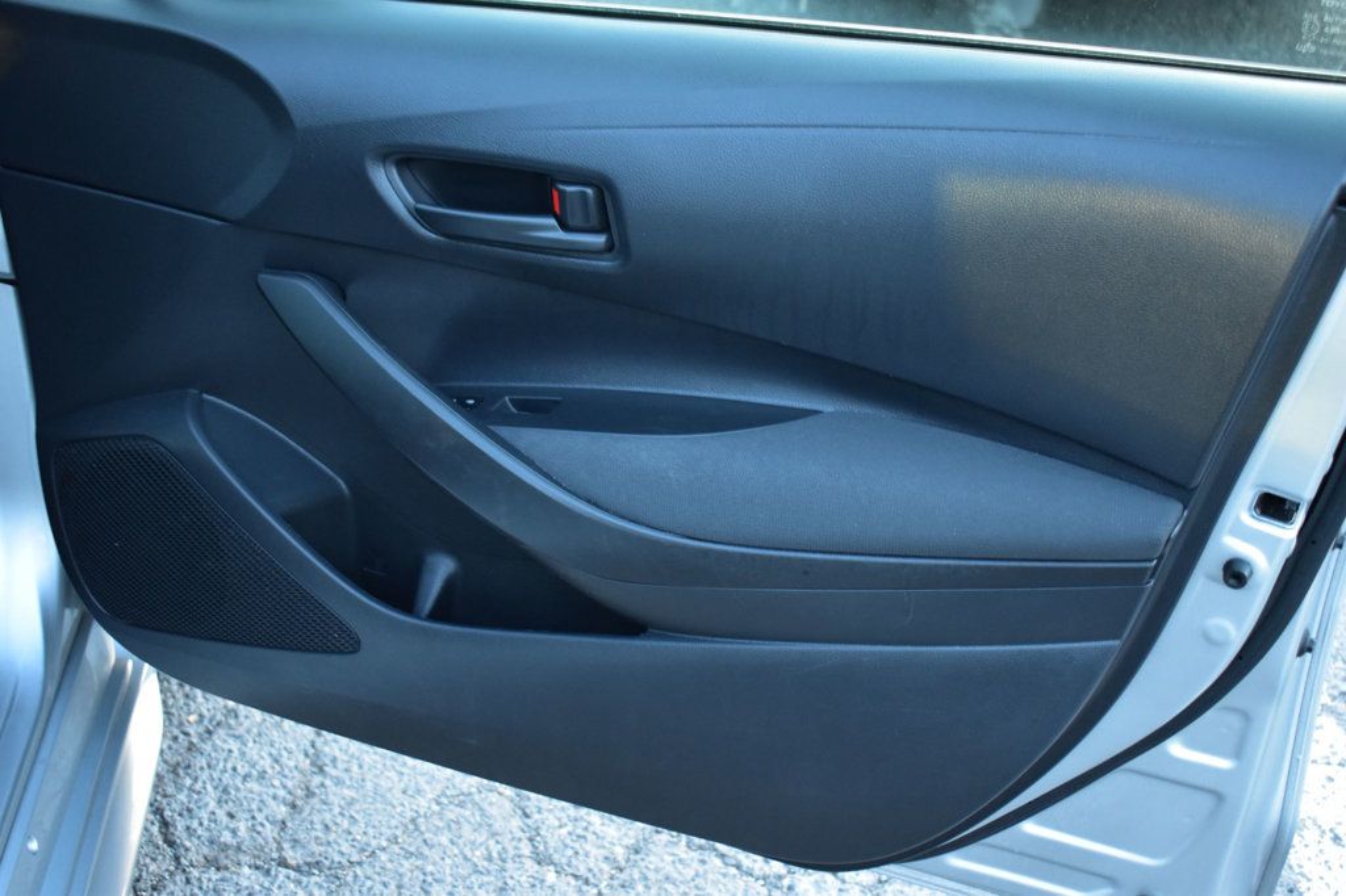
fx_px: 1626
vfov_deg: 30.8
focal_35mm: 44
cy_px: 448
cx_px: 673
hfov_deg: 45.0
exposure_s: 1/5
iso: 1600
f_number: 4.2
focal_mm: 29
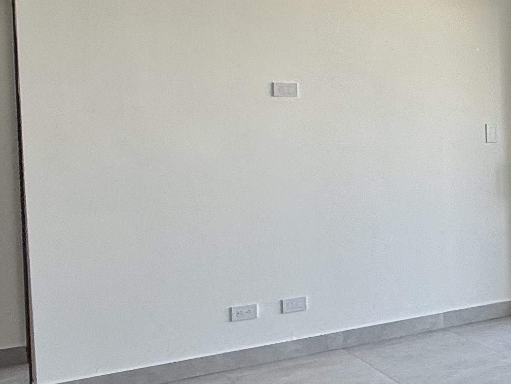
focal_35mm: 56
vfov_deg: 26.0
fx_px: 827
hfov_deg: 26.6
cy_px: 149
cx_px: 728
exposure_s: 1/276
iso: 64
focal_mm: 2.22
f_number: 2.2
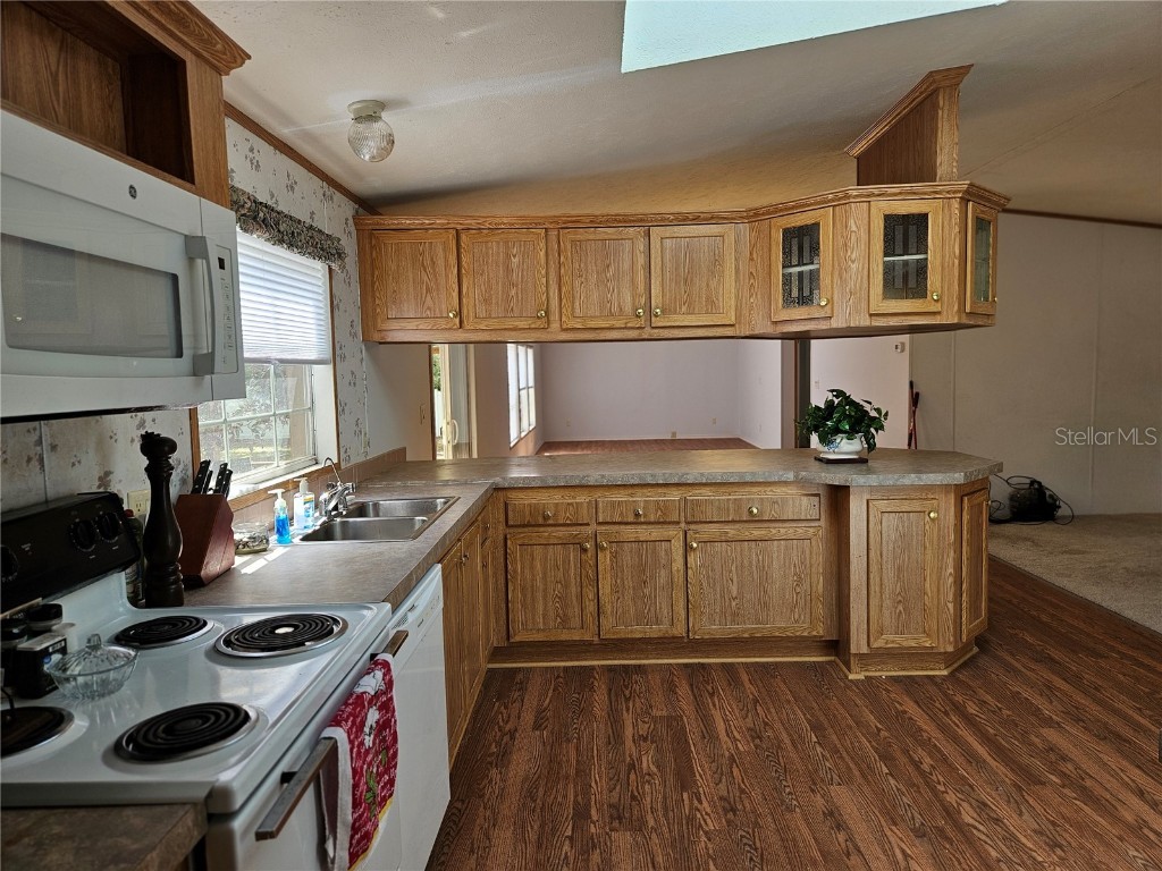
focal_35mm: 23
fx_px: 772
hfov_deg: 73.9
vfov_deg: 58.9
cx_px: 581
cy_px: 436
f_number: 1.8
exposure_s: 1/120
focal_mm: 5.4
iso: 32
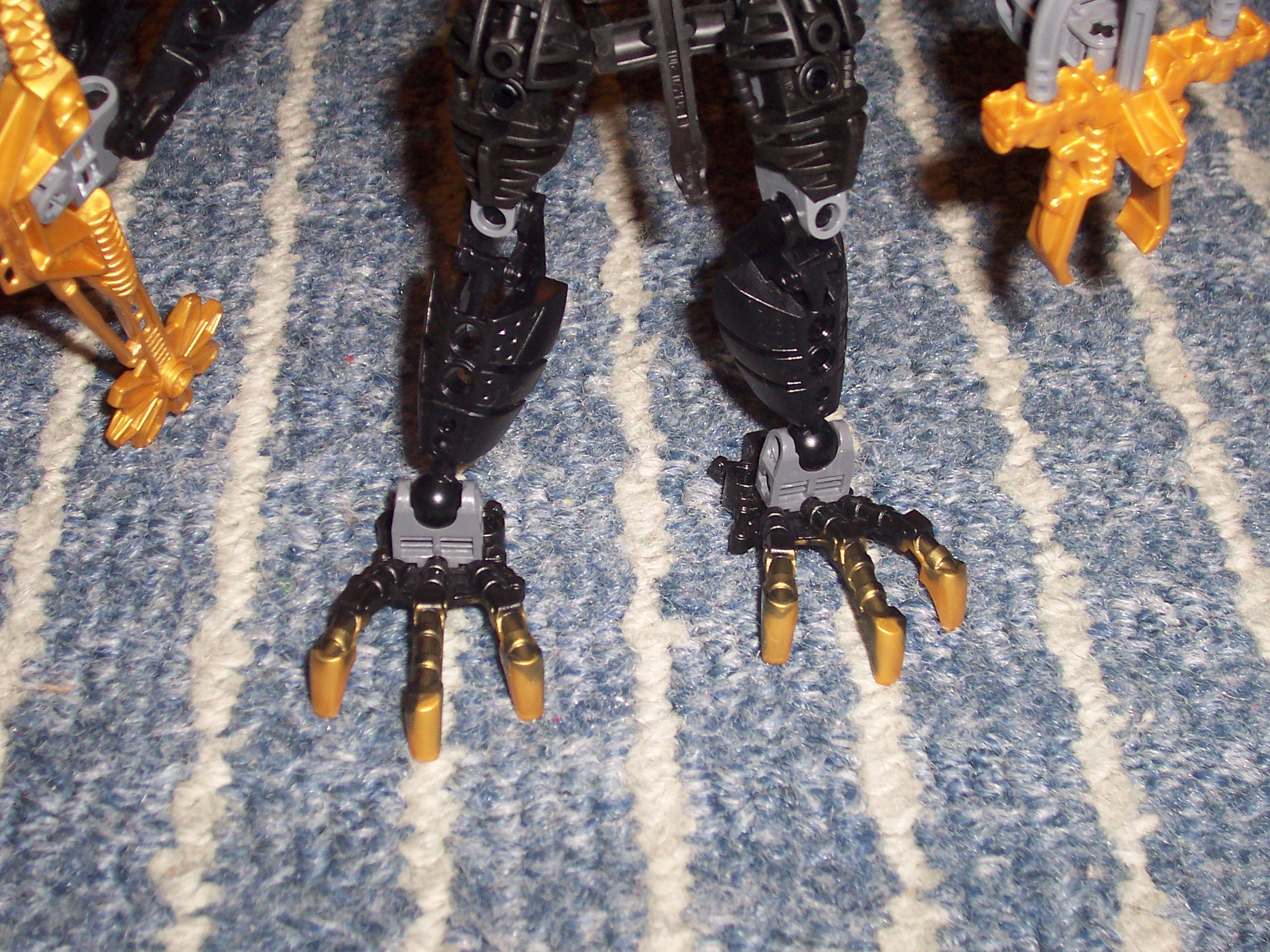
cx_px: 635
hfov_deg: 33.8
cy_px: 476
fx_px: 2091
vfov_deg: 25.7
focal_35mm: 57
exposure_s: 1/60
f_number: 3.4
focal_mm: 8.6
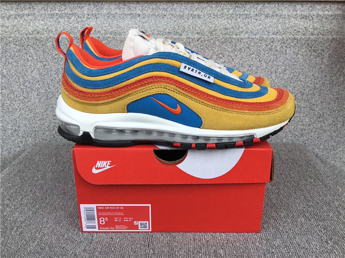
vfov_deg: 45.4
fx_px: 309
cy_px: 129
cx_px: 172
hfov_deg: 58.4
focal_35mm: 31
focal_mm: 3.3
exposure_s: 1/566
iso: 25
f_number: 2.4
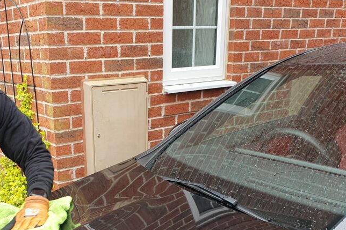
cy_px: 186
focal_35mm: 43
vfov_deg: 30.4
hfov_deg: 44.4
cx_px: 100
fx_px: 413
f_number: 2.4
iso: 50
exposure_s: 1/224
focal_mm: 4.32
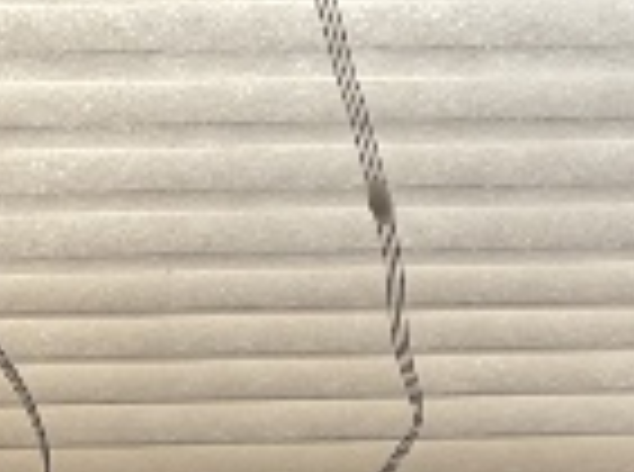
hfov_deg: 12.9
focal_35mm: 132
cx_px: 1295
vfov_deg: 11.1
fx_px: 2411
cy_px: 463
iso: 20
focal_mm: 3
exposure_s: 1/120
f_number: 1.8
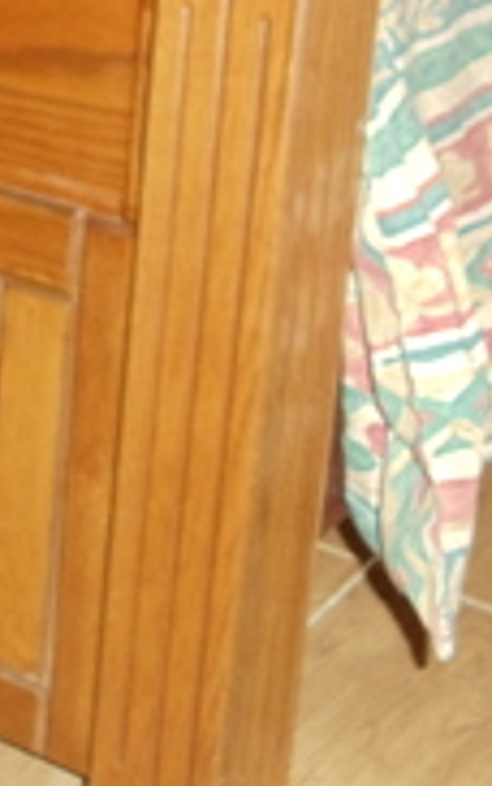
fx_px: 2506
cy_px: 50
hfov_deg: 11.0
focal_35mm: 117
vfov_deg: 17.5
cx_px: -127
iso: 400
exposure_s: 1/30
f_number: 3.5
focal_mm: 6
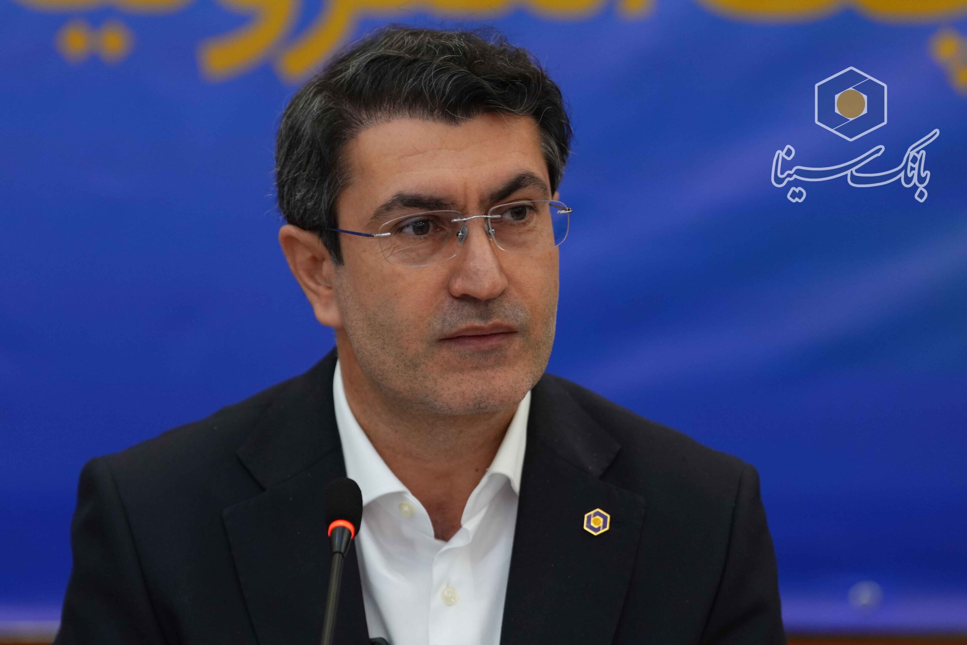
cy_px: 322
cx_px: 484
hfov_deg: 9.6
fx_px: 5748
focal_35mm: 214
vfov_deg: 6.4
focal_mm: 143
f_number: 2.8
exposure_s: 1/100
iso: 1000
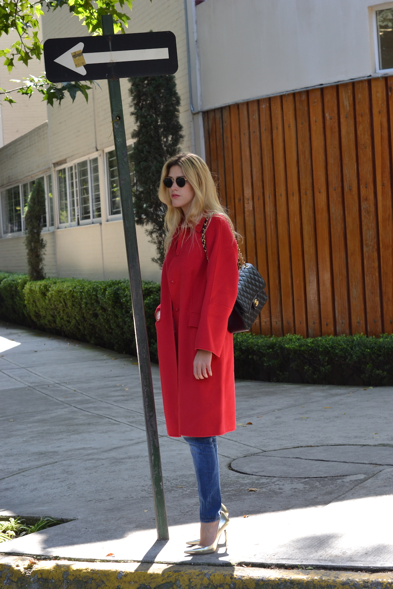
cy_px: 294
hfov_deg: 18.2
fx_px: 1228
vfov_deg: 27.0
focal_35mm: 75
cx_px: 196
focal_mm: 50
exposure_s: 1/125
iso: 250
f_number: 5.6
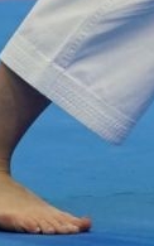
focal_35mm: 1160
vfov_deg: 1.8
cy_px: -449
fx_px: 7784
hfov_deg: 1.1
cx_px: 384
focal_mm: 123
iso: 1000
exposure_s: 1/500
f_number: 2.8
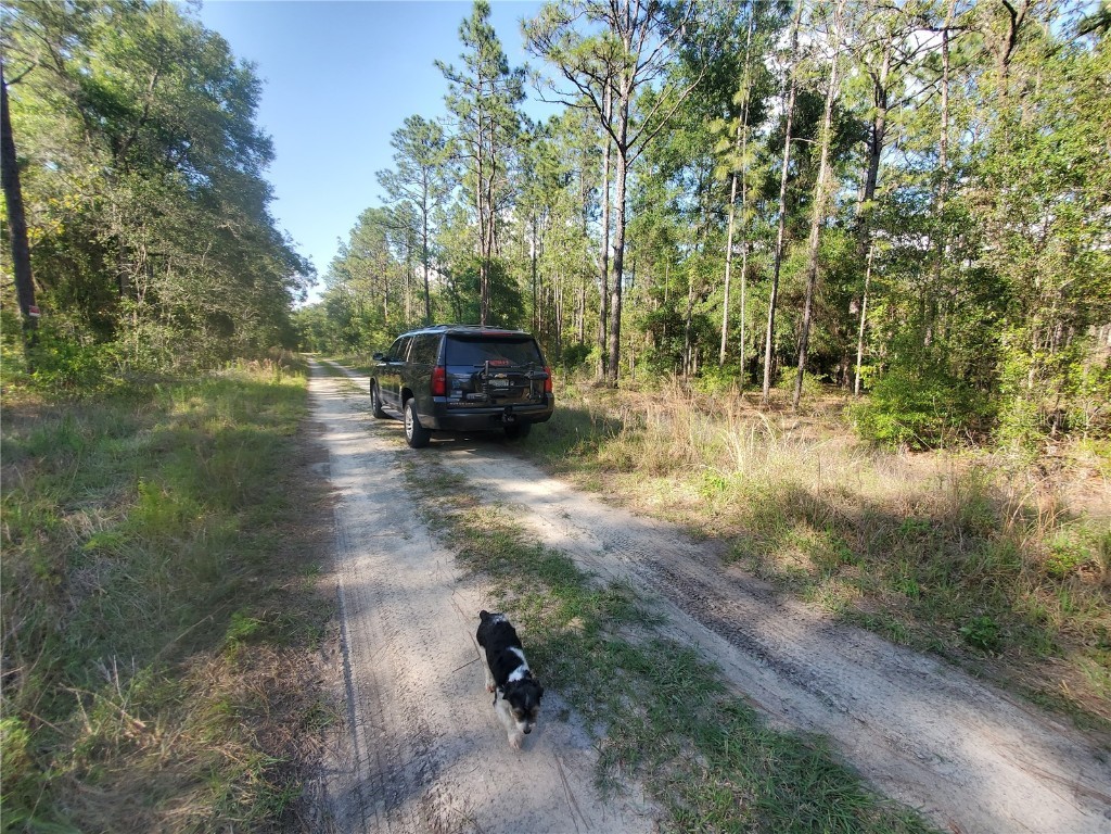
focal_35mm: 13
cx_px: 556
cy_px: 417
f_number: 2.2
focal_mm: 1.8
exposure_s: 1/221
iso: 50
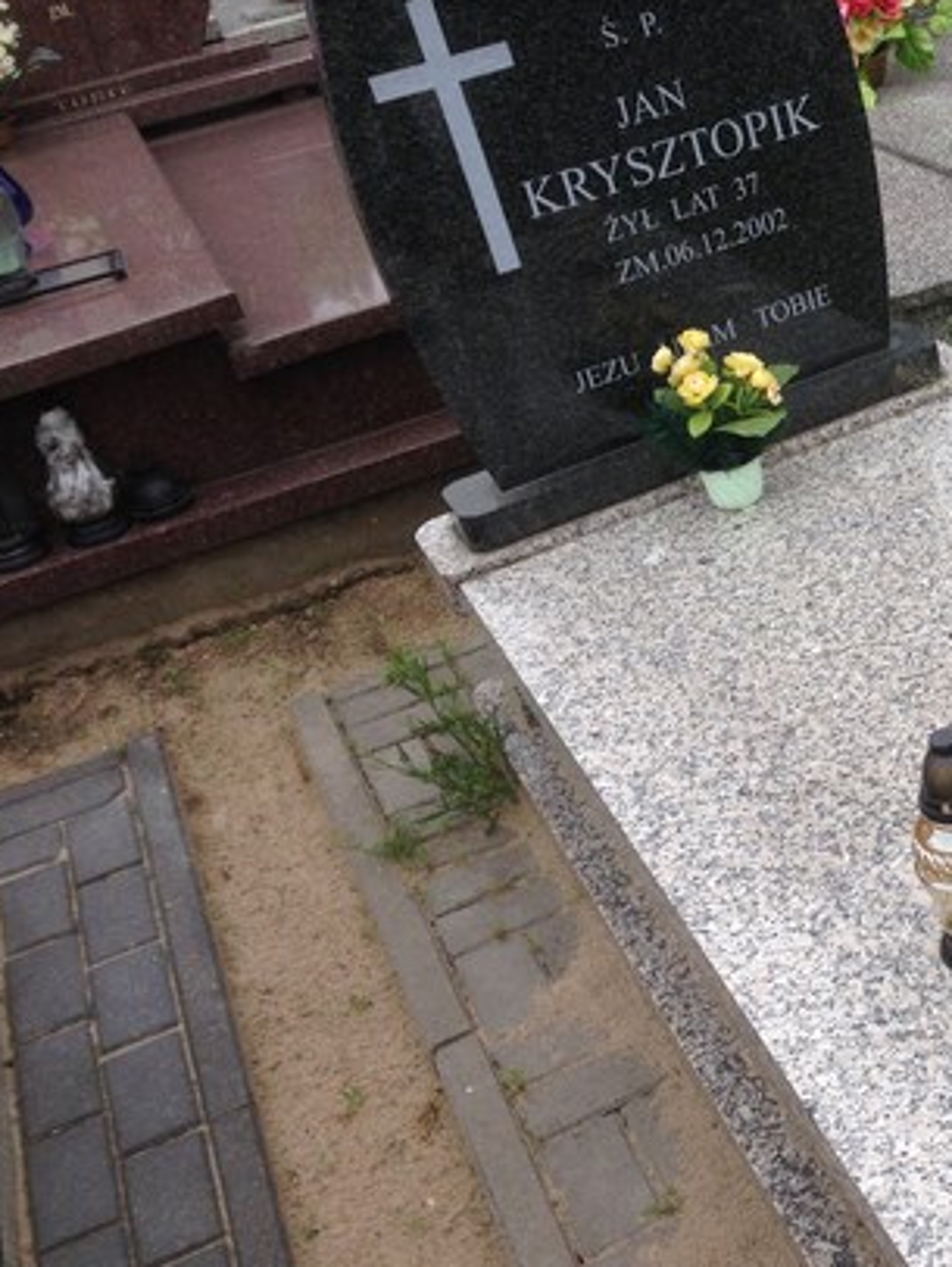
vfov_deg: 36.8
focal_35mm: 52
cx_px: 977
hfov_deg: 26.4
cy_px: 618
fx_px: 1905
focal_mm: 4.12
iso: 50
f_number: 2.4
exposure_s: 1/1153
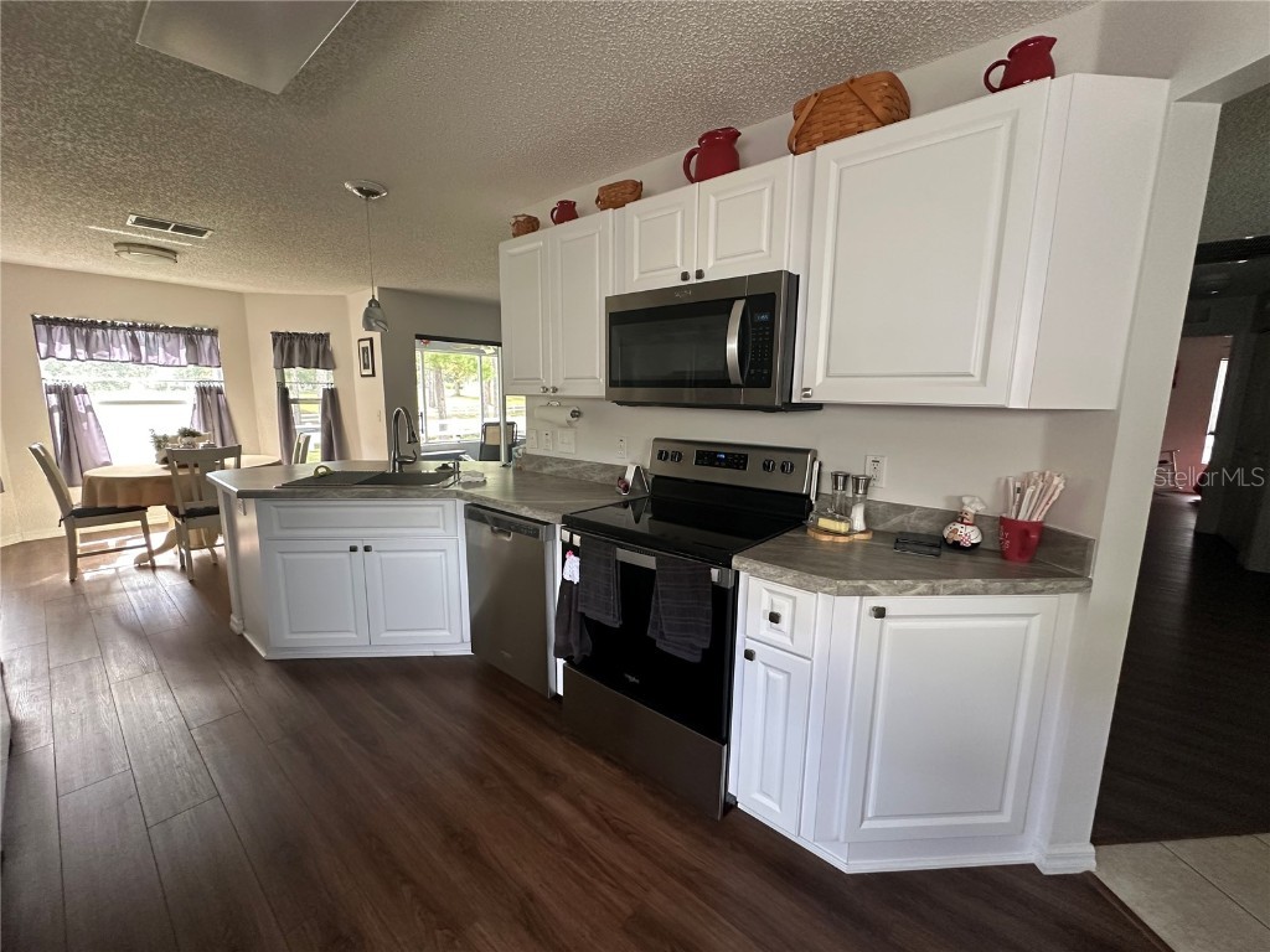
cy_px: 476
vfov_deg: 85.7
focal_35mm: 14
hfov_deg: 102.1
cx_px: 635
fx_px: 514
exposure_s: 1/84
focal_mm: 2.22
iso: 320
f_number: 2.2
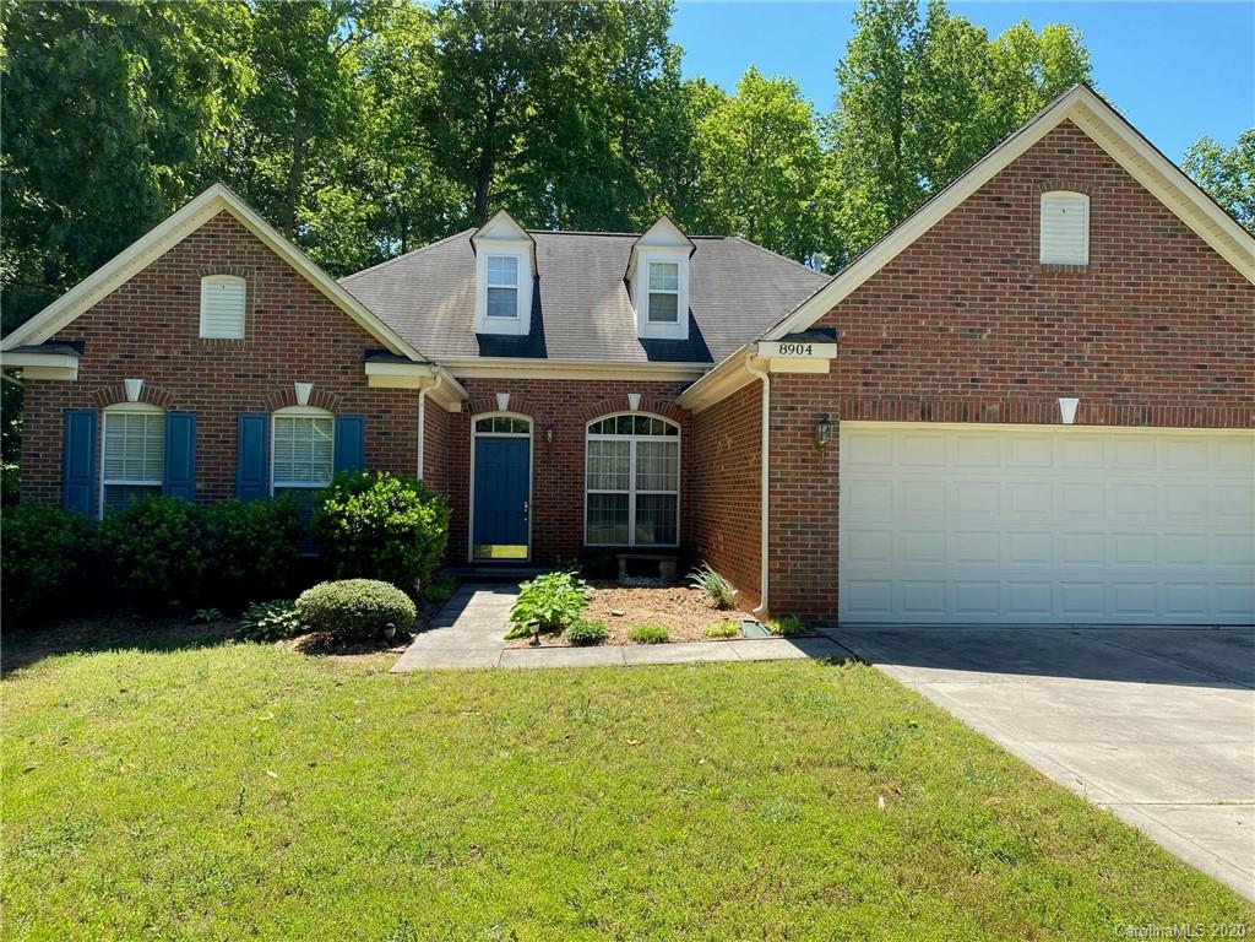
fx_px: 943
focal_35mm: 26
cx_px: 628
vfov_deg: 53.1
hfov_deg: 67.3
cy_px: 471
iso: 32
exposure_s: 1/1053
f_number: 1.8
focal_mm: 4.25
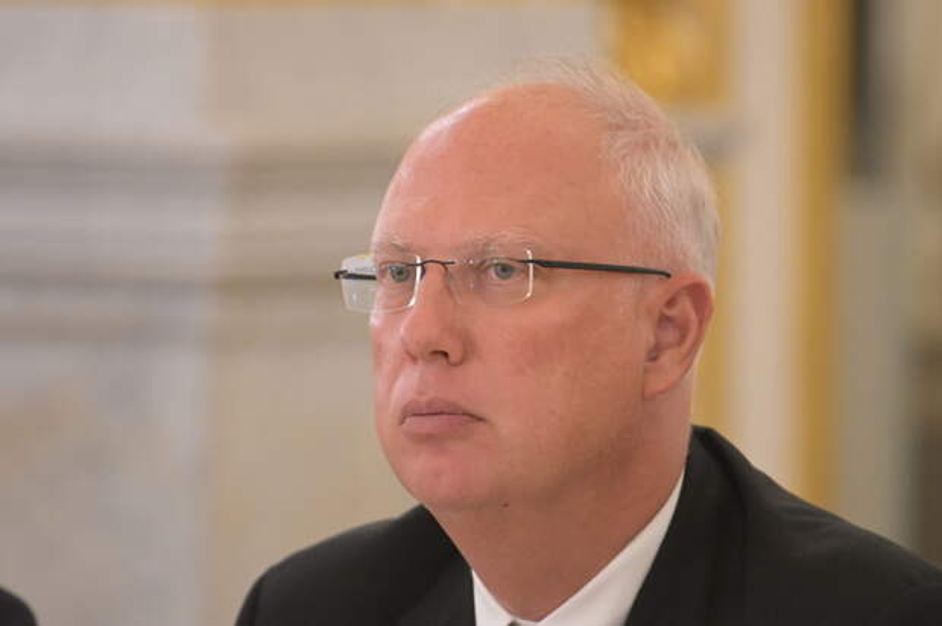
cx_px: 471
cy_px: 313
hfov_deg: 3.4
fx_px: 15683
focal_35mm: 600
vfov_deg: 2.3
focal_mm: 400
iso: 4000
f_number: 5
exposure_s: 1/320
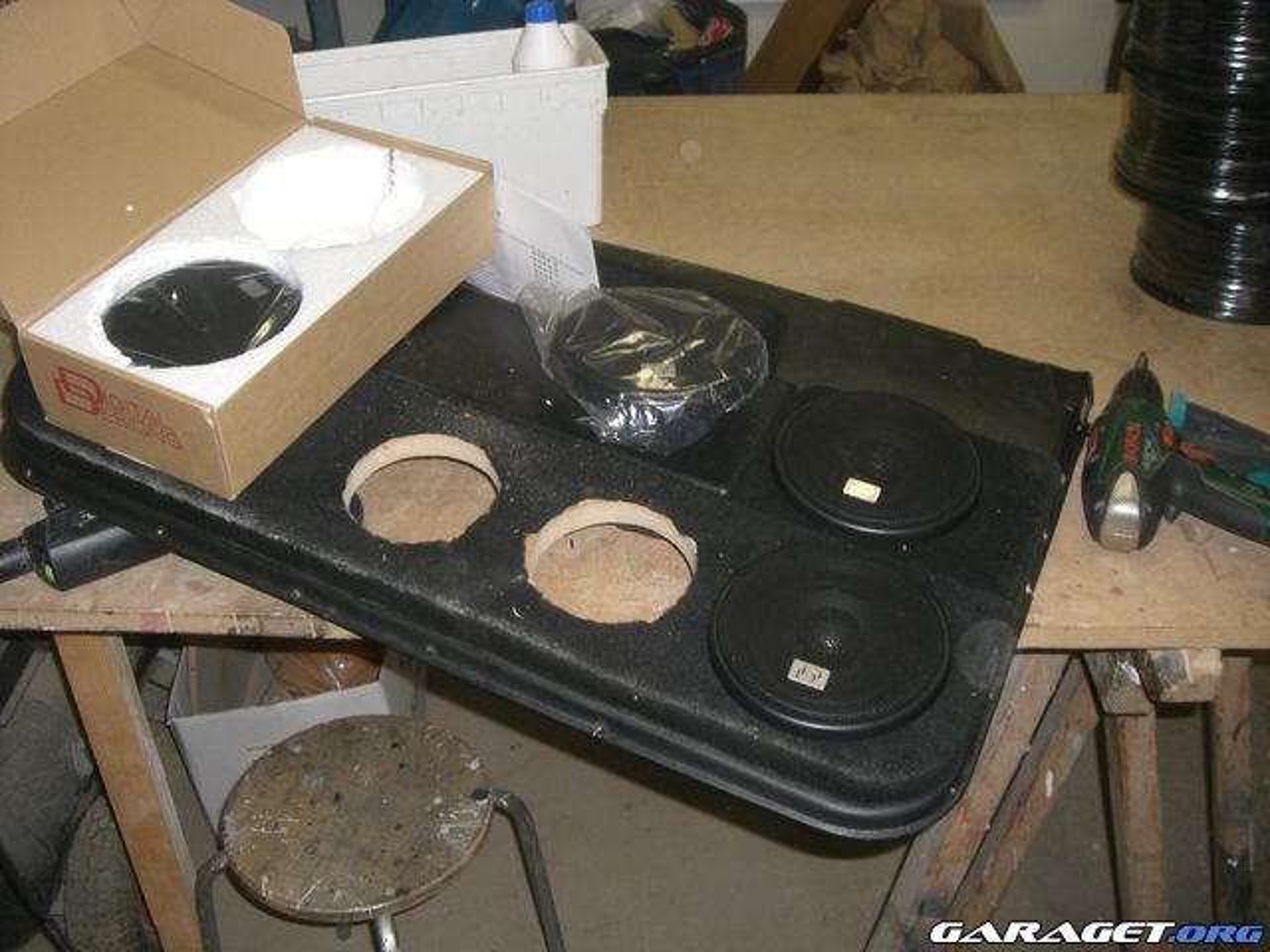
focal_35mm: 38
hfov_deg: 49.0
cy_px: 476
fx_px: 1394
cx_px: 635
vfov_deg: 37.7
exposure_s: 1/60
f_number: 2.7
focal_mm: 6.2
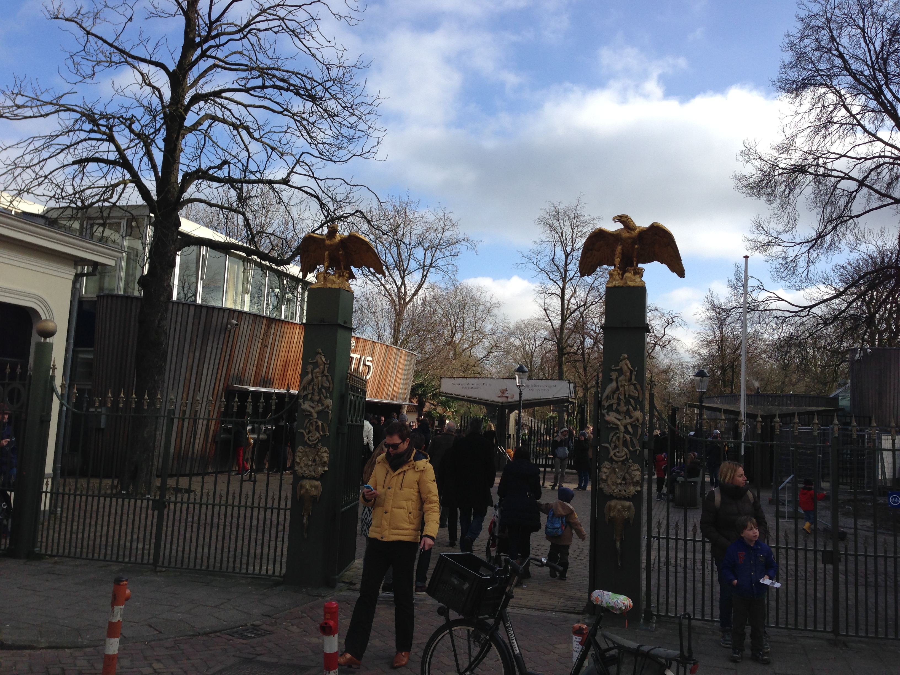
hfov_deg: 55.4
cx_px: 450
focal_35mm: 33
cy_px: 338
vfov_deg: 42.9
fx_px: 858
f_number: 2.4
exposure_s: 1/951
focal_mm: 4.12
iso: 50
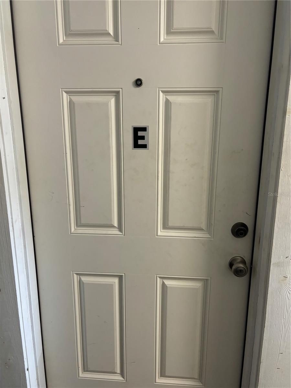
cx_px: 146
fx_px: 291
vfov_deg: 67.3
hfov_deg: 53.1
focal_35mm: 26
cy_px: 194
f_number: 1.6
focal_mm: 5.96
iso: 250
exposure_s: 1/60
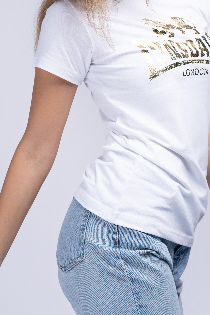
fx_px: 928
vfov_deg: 19.3
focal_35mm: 106
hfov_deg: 12.9
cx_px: 87
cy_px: 127
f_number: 5.6
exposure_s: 1/160
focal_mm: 55
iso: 100
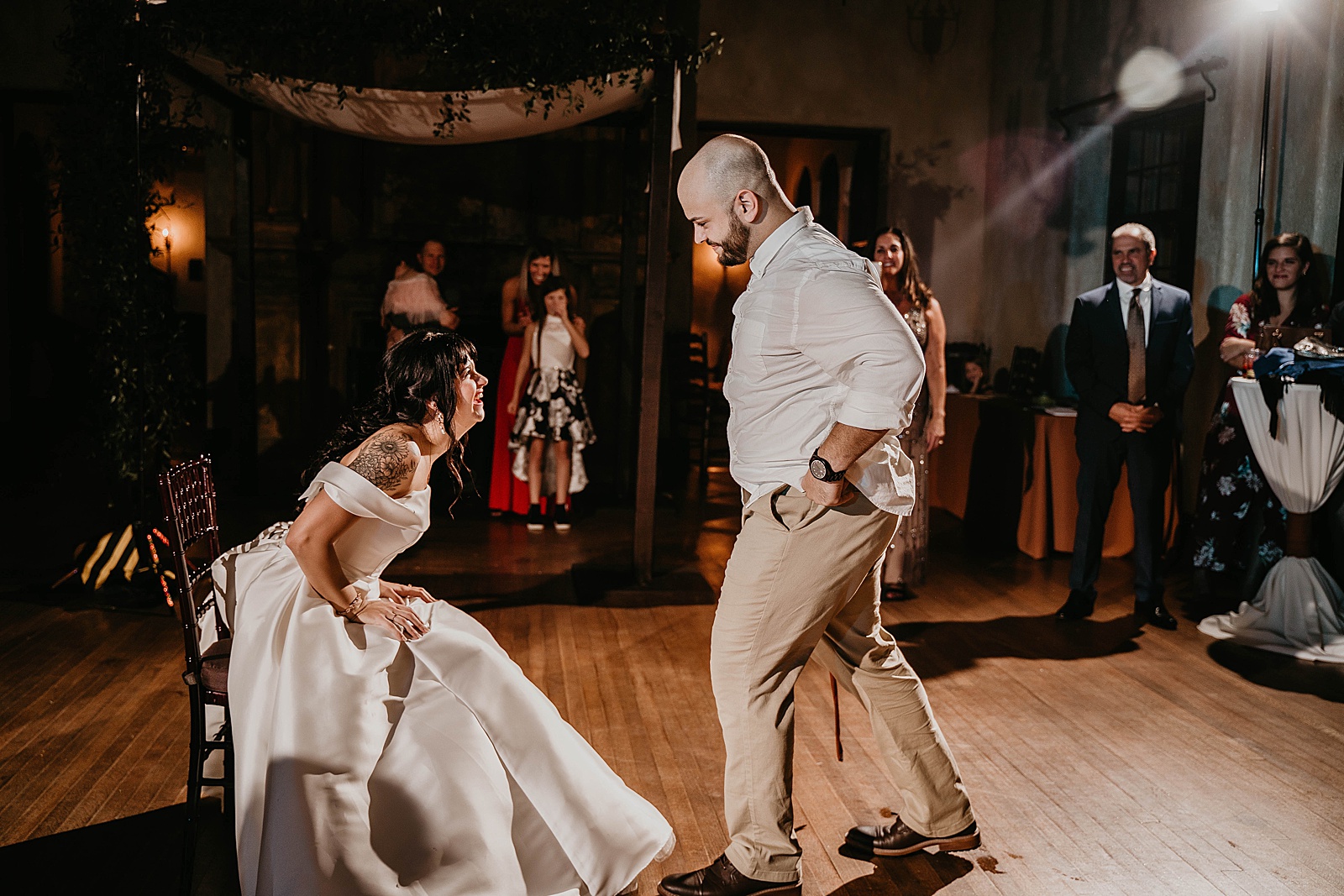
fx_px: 1307
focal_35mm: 35
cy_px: 448
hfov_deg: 54.4
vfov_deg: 37.9
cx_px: 672
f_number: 2.8
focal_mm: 35
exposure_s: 1/160
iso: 640
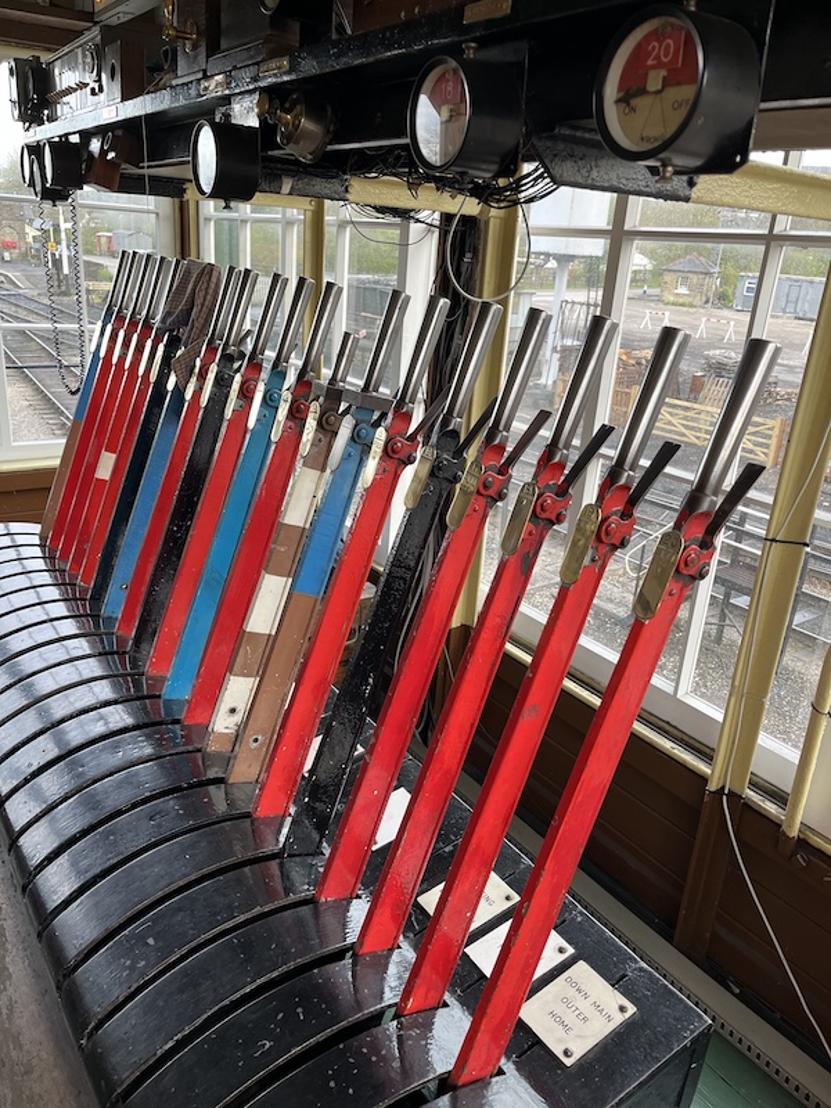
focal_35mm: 26
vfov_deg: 67.3
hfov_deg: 53.1
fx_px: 832
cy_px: 554
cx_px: 416
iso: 125
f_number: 1.6
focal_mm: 5.1
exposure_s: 1/121
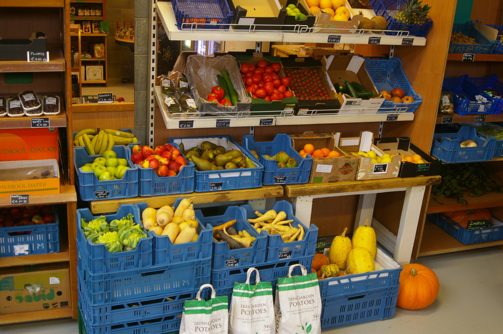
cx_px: 252
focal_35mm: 42
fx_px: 586
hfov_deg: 46.4
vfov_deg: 31.8
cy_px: 167
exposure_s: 1/20
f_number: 4
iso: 400
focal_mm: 28
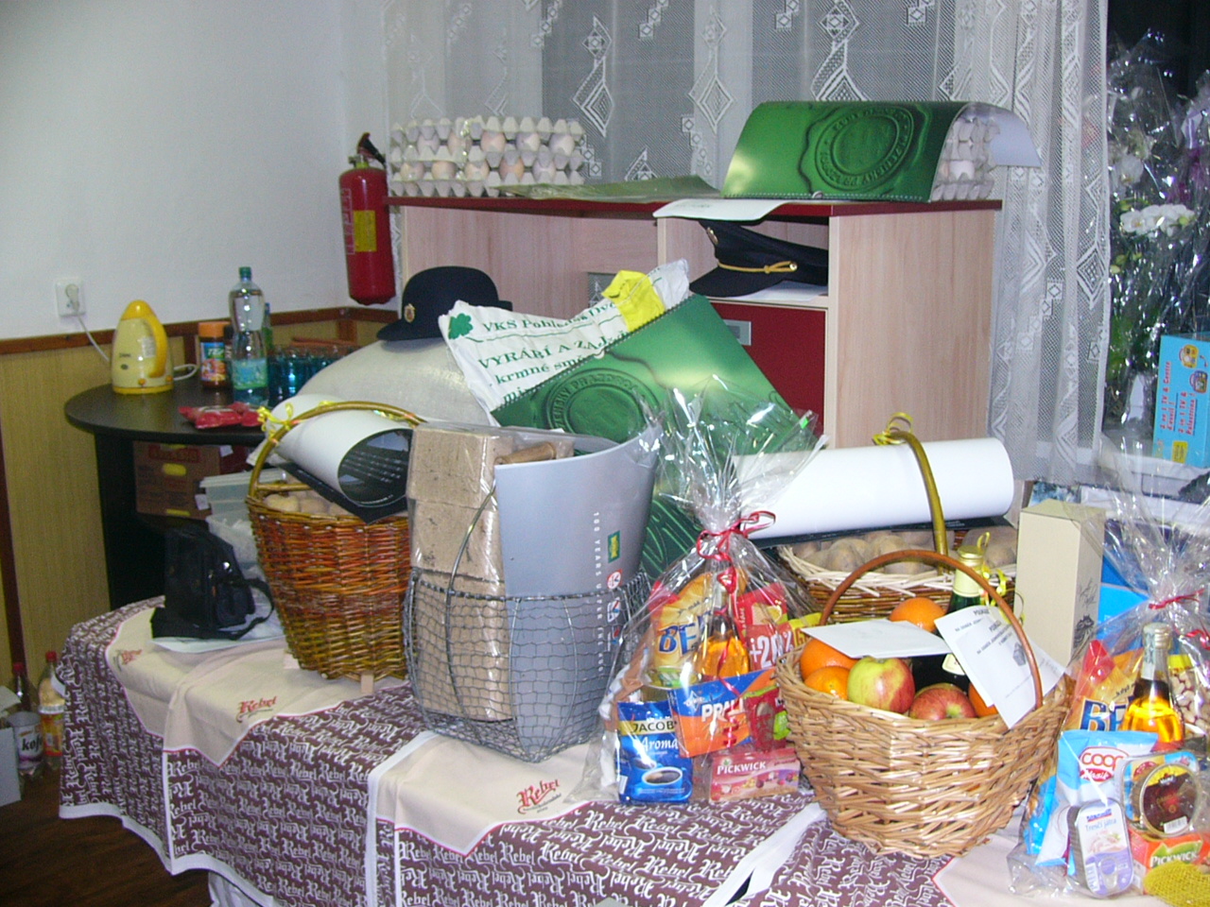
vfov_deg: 40.7
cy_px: 454
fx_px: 1223
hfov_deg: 52.6
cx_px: 605
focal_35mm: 35
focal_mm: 4.6
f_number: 2.8
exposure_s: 1/30
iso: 100
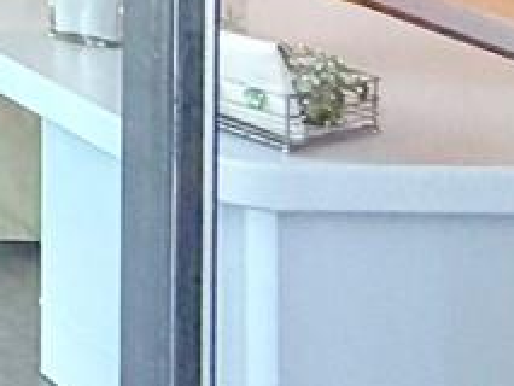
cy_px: -466
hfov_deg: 10.9
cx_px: -1081
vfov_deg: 12.0
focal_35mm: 105
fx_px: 1560
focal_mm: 2.22
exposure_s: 1/121
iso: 100
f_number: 2.2
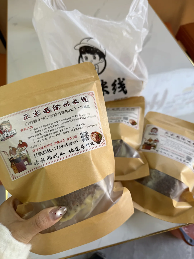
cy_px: 130
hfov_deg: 56.8
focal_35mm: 24
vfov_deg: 71.6
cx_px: 97
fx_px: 179
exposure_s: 1/121
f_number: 1.78
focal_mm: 6.76
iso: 64
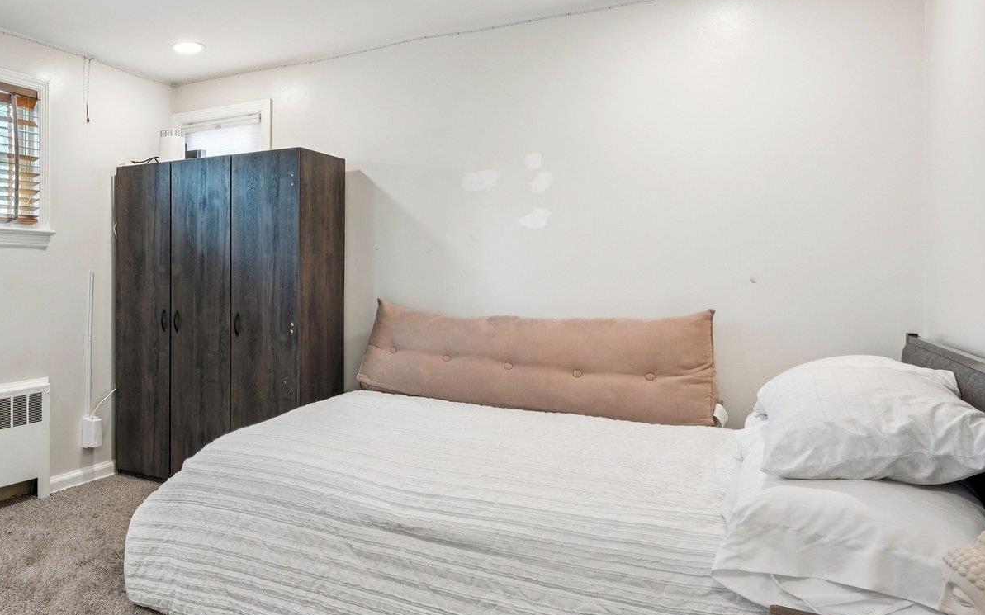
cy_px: 279
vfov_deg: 43.2
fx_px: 775
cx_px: 195
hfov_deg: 59.7
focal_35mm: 29
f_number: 9
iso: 400
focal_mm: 16.5
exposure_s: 1/8
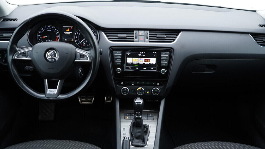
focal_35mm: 38
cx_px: 132
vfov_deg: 31.2
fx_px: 267
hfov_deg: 52.8
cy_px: 77
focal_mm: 24
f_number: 2.8
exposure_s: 1/40
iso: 200
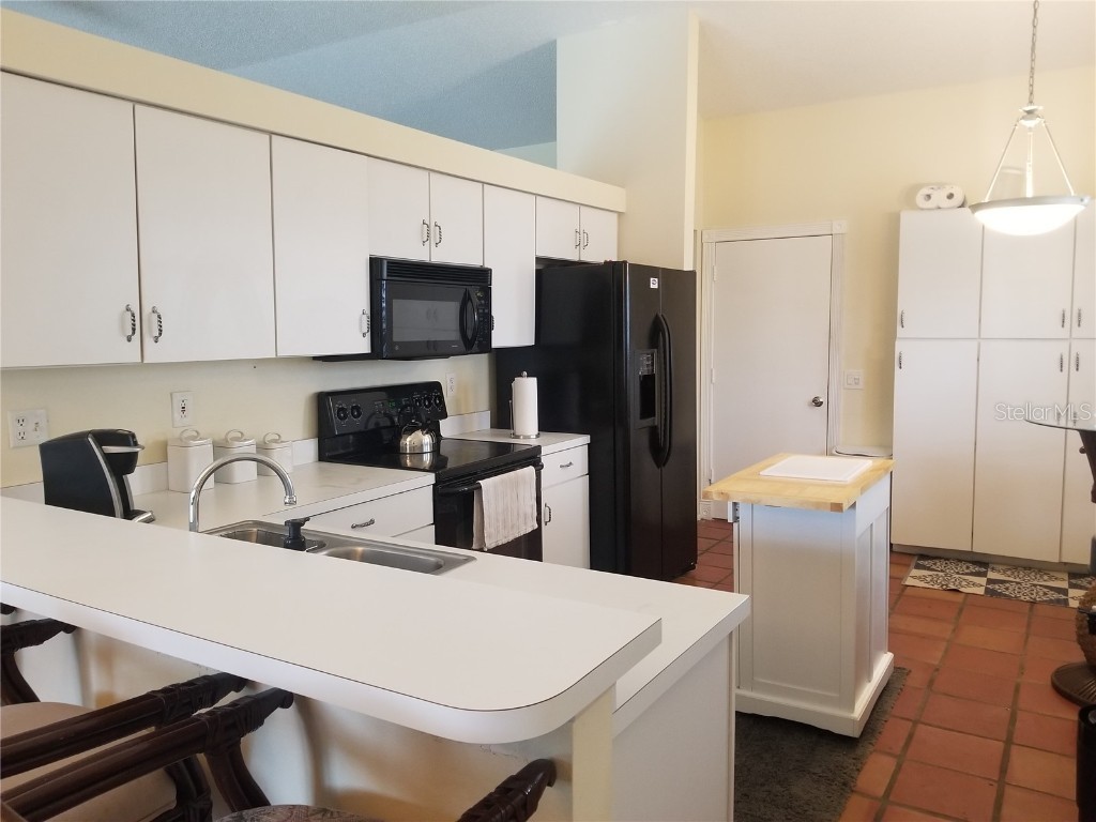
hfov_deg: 67.3
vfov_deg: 53.1
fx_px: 823
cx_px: 548
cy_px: 411
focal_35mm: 26
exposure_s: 1/30
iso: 250
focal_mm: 4.25
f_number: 1.7
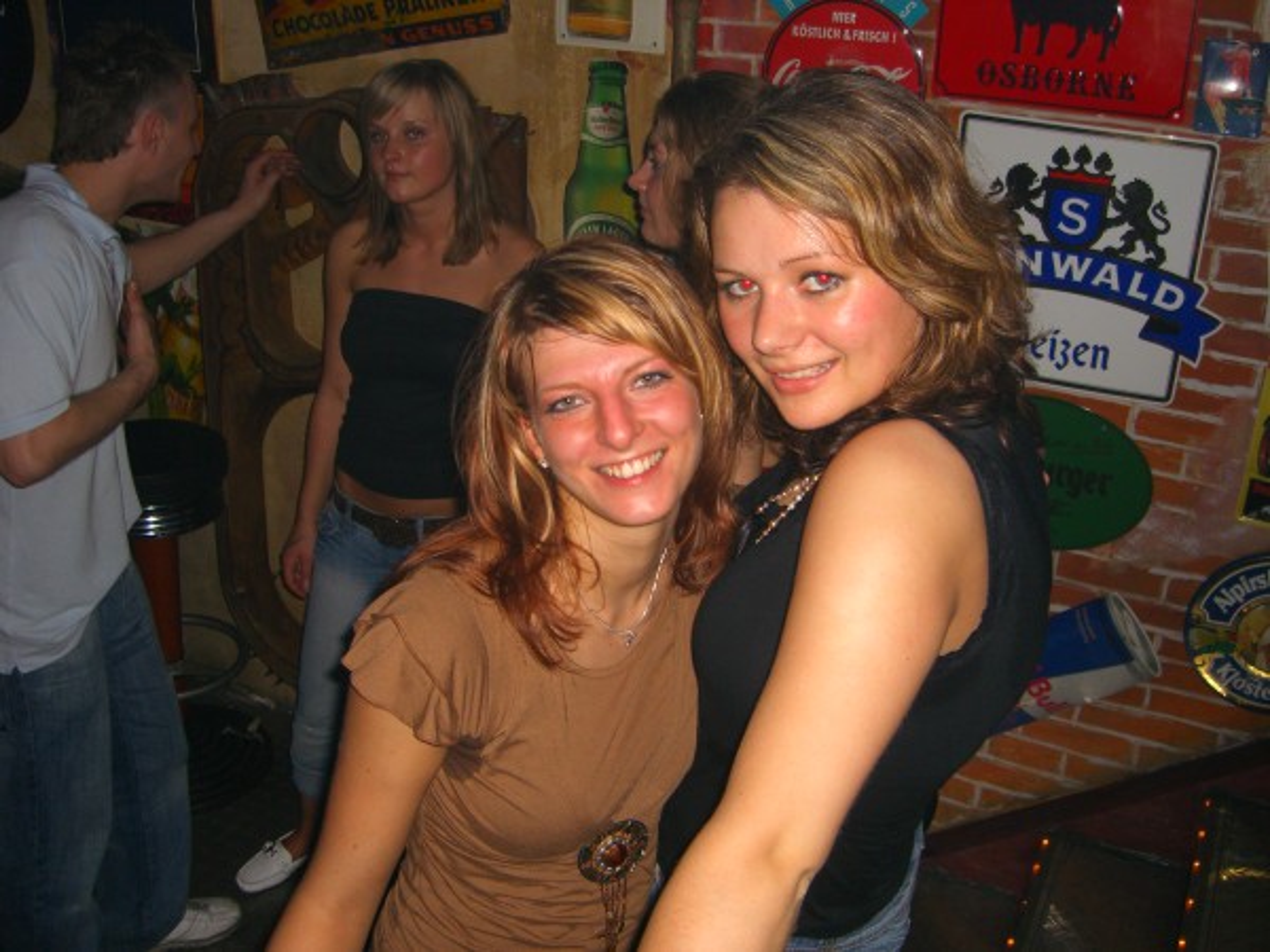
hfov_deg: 49.0
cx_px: 635
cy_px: 476
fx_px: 1394
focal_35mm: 38
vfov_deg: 37.7
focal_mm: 7.9
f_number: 2.8
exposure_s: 1/60
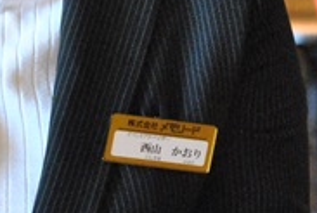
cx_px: 256
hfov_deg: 8.7
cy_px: -189
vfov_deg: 5.7
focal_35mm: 236
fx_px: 2083
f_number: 4
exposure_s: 1/30
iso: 1600
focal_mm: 36
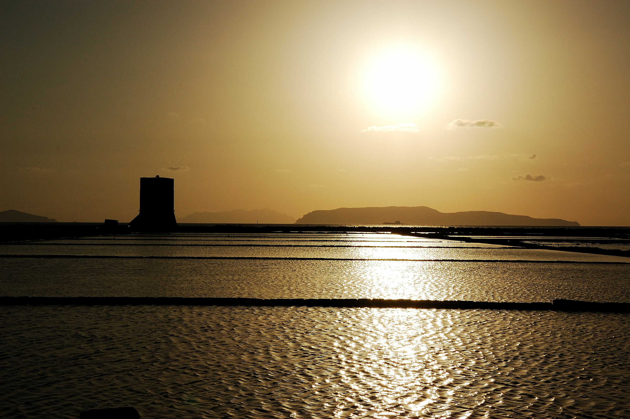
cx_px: 315
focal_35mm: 66
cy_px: 210
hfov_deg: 30.5
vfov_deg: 20.6
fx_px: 1154
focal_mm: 44
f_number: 16
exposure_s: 1/2000
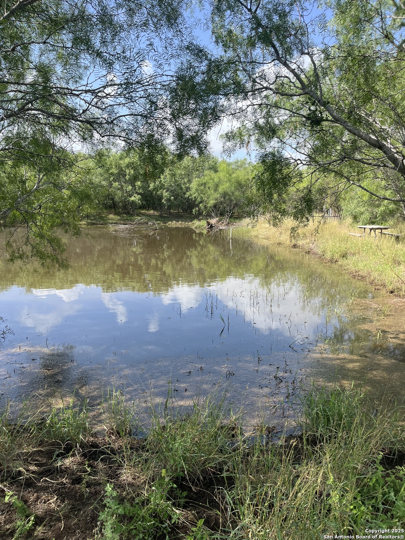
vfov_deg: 67.3
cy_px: 270
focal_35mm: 26
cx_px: 202
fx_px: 406
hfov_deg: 53.1
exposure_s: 1/1404
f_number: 1.6
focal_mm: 5.1
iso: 50
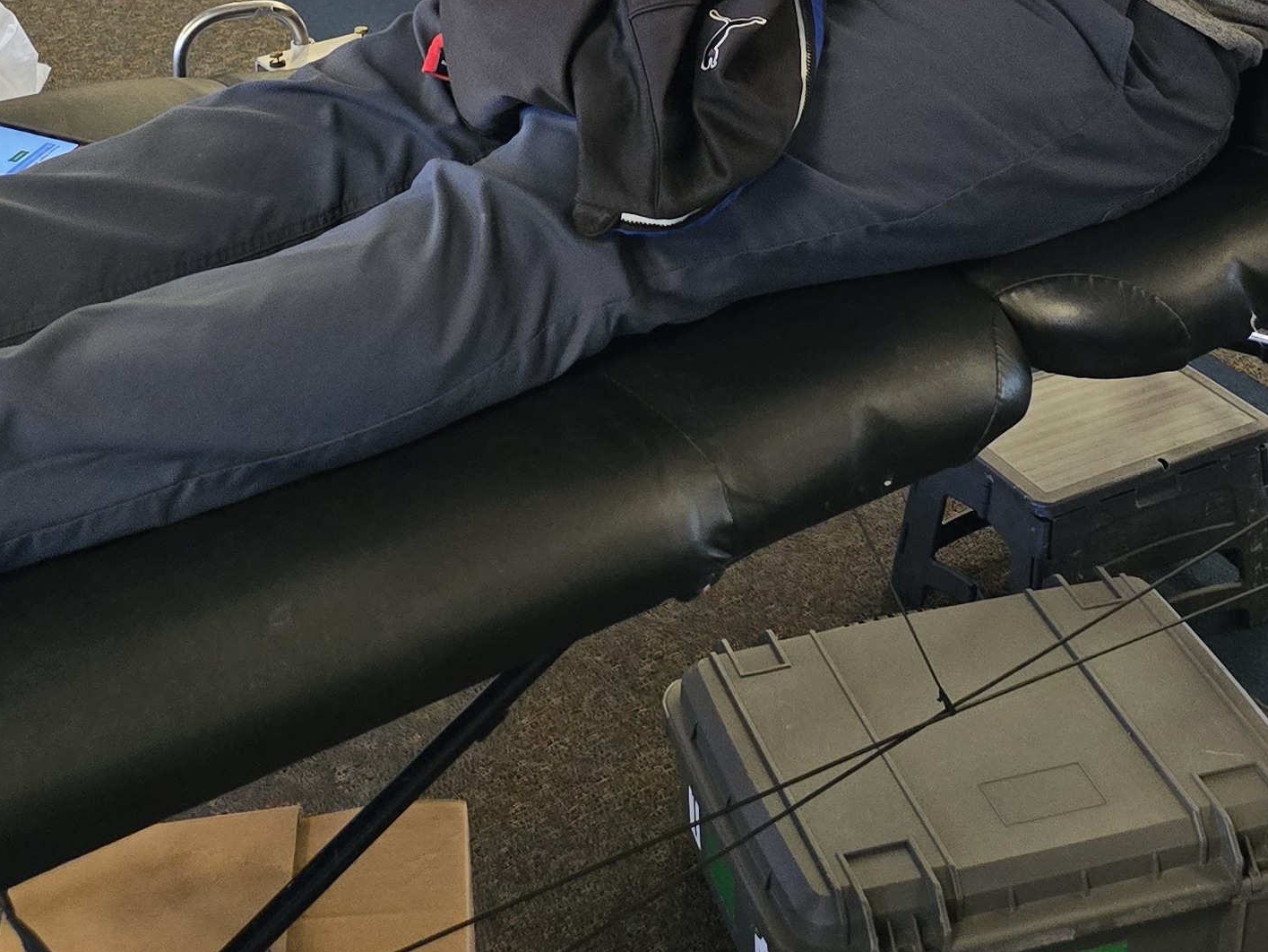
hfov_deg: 29.8
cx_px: 740
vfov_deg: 21.2
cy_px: -152
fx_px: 2382
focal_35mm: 65
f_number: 1.7
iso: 800
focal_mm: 6.3
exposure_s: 1/120
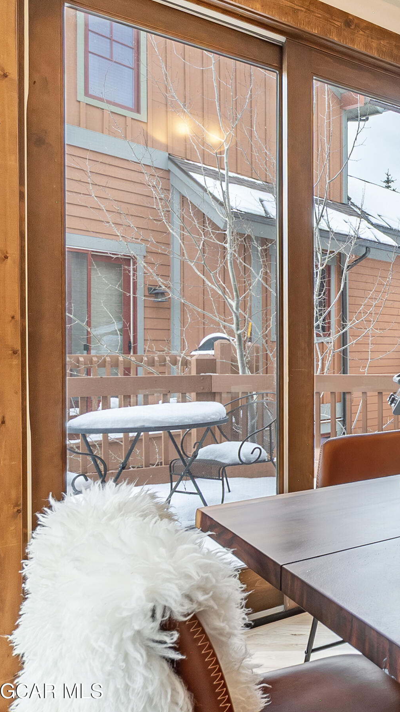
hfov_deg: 30.1
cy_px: 359
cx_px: 544
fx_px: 547
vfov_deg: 66.1
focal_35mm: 29
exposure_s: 1/3
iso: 100
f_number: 10
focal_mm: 12
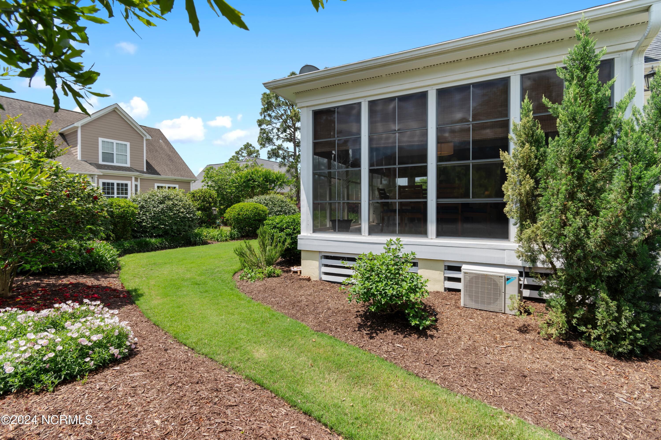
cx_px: 330
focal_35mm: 15
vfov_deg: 77.3
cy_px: 220
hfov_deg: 100.4
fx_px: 275
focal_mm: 10
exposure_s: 1/125
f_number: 5.6
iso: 100
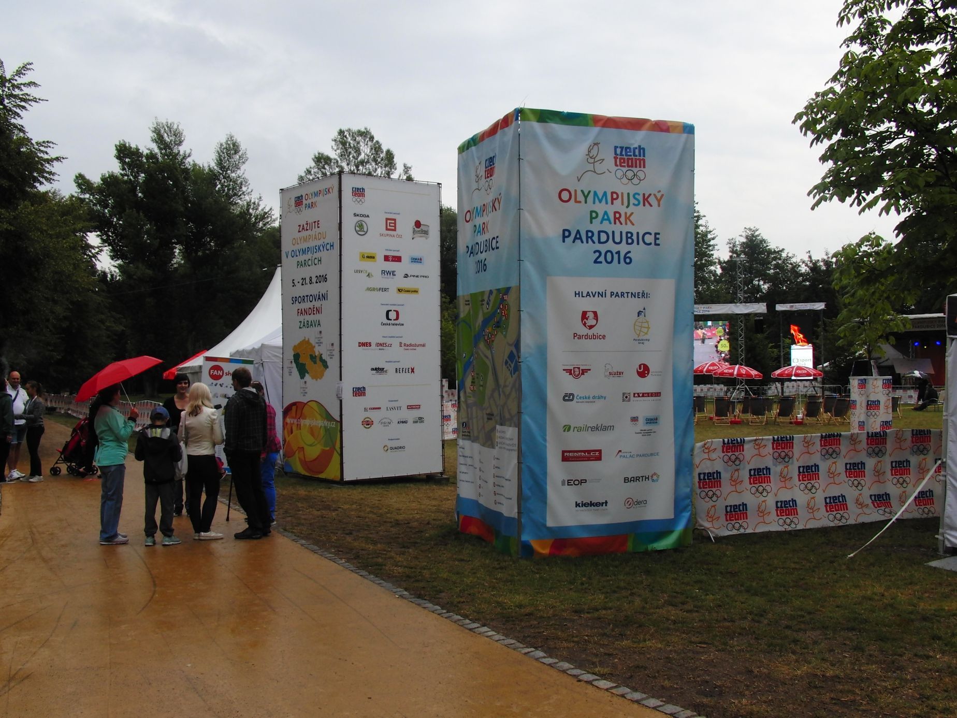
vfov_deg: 39.7
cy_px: 359
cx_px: 478
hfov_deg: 51.4
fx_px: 995
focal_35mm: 36
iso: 100
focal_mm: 7.3
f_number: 5.3
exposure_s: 1/160
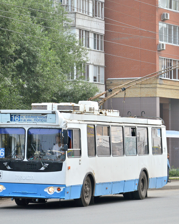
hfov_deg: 9.7
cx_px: 79
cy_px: 112
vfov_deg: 12.2
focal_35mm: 159
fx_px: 1051
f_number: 7.1
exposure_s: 1/320
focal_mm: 75
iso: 200
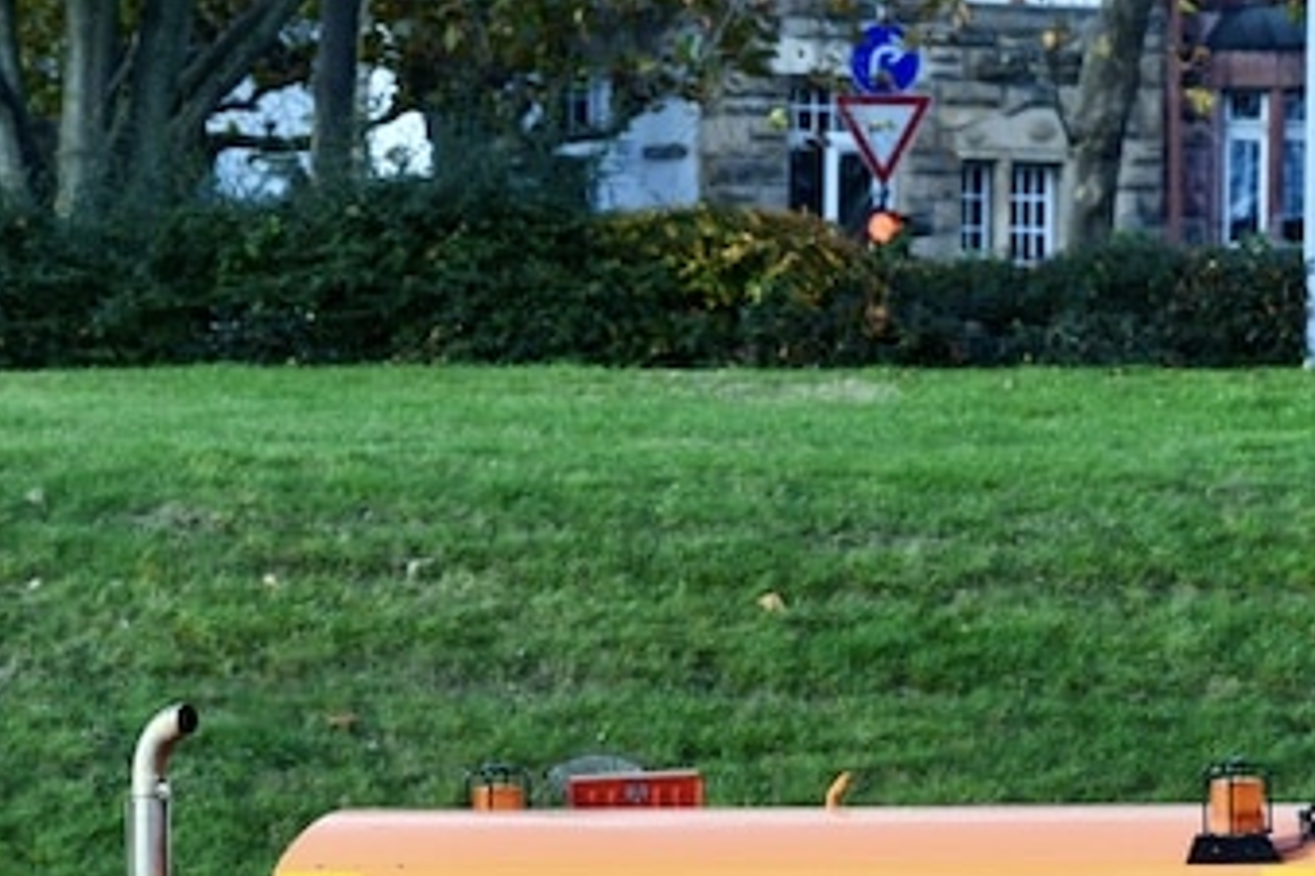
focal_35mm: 514
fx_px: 18774
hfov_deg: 4.0
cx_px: 528
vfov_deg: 2.7
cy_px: 1320
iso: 200
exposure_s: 1/320
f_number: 9
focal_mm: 170
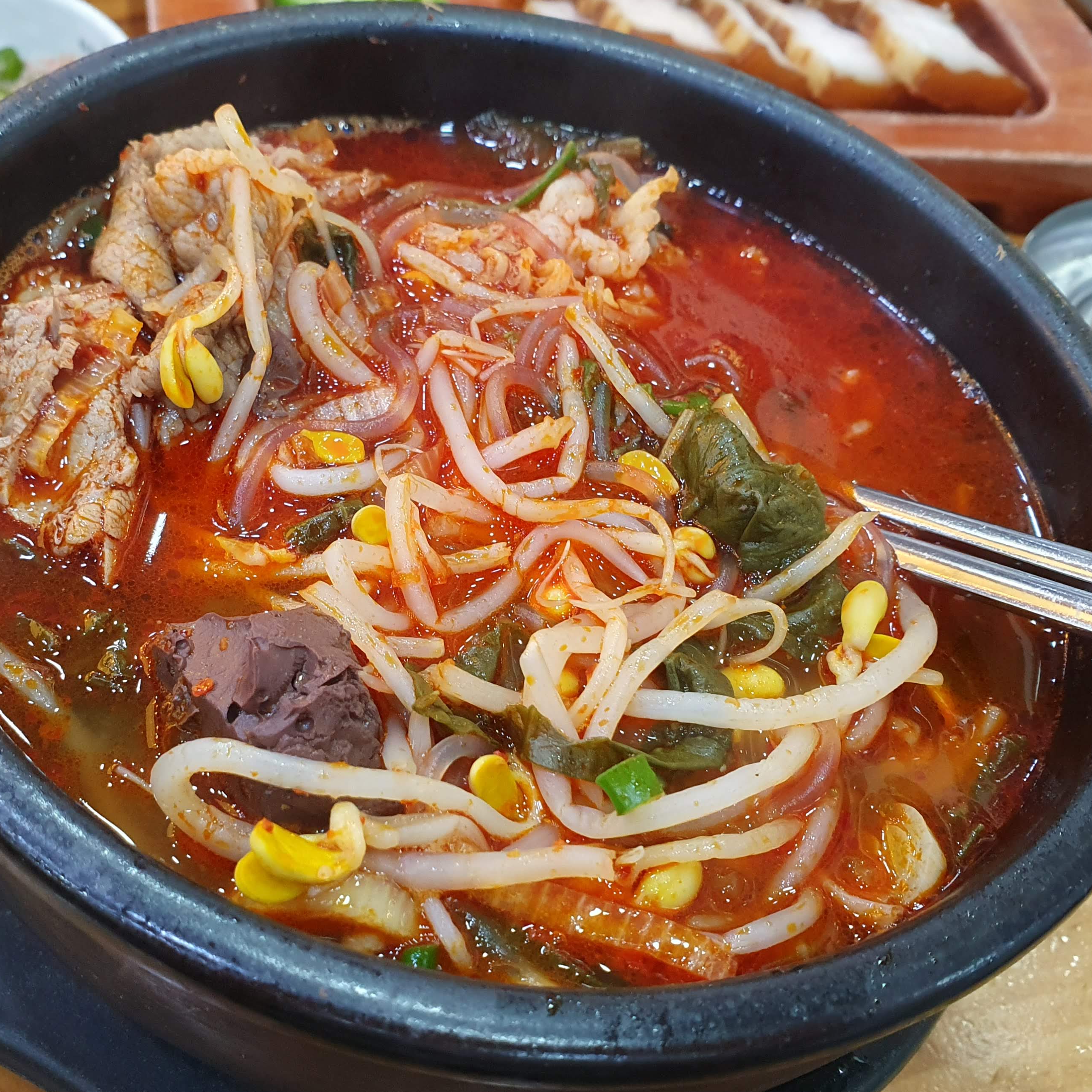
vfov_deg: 46.0
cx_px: 433
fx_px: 1285
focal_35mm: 36
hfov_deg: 45.8
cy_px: 592
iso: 320
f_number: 2.4
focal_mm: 4.32
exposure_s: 1/40
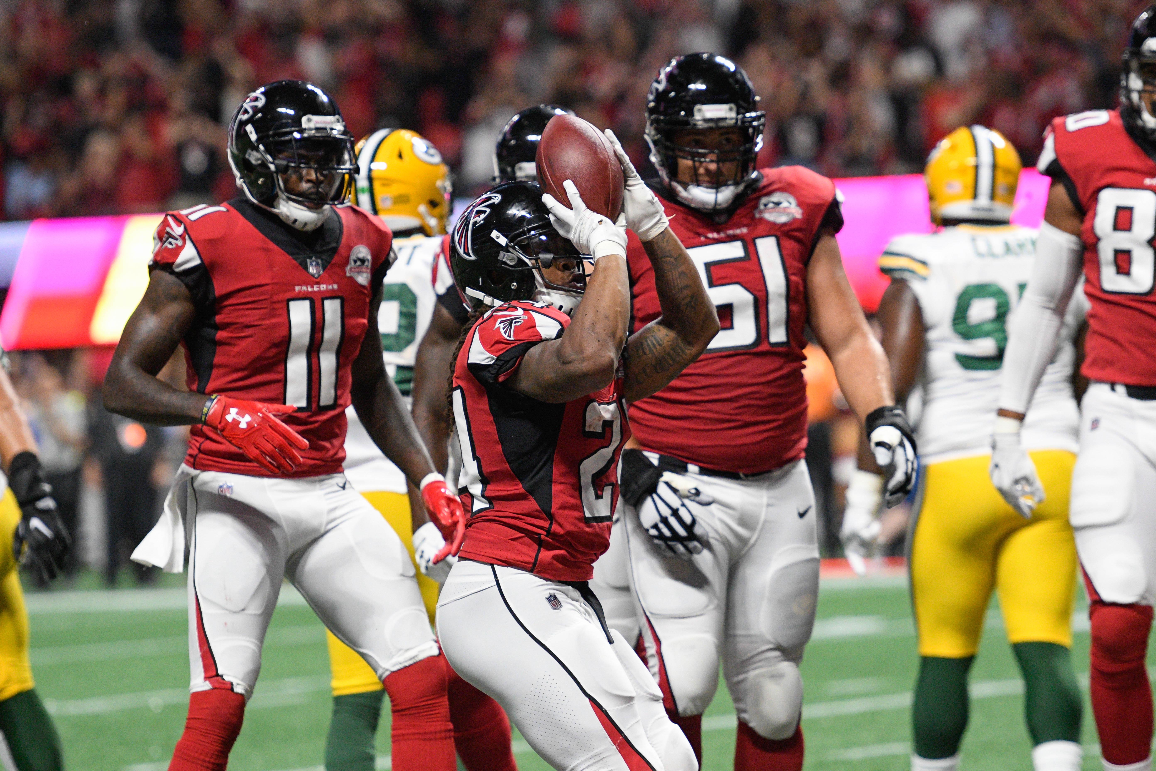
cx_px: 578
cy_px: 386
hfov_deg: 8.1
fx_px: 8188
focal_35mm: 255
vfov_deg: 5.4
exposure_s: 1/2500
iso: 5000
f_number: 2.8
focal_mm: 170
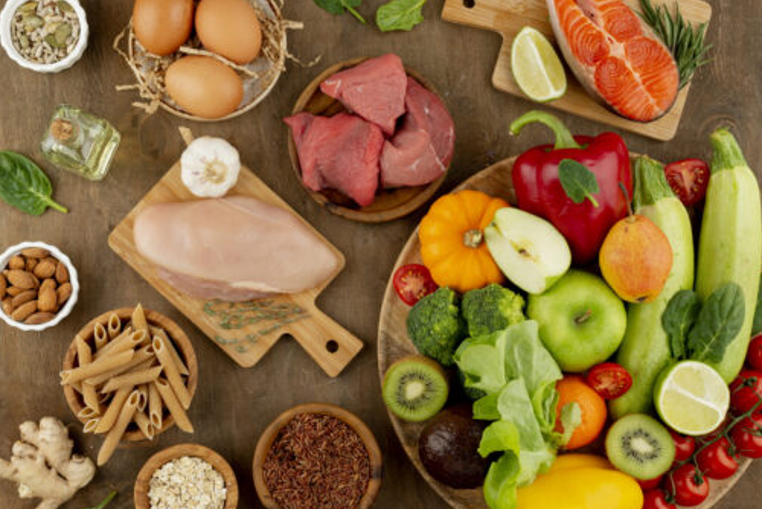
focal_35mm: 65
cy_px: 265
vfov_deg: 20.9
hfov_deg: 30.9
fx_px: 1377
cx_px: 383
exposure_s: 1/100
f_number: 9
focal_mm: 50
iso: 100
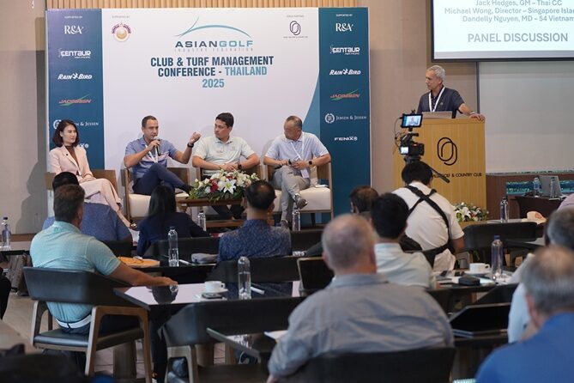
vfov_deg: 13.0
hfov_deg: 19.5
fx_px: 1674
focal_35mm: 105
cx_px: 287
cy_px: 192
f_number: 3.2
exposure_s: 1/160
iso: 1600
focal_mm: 70
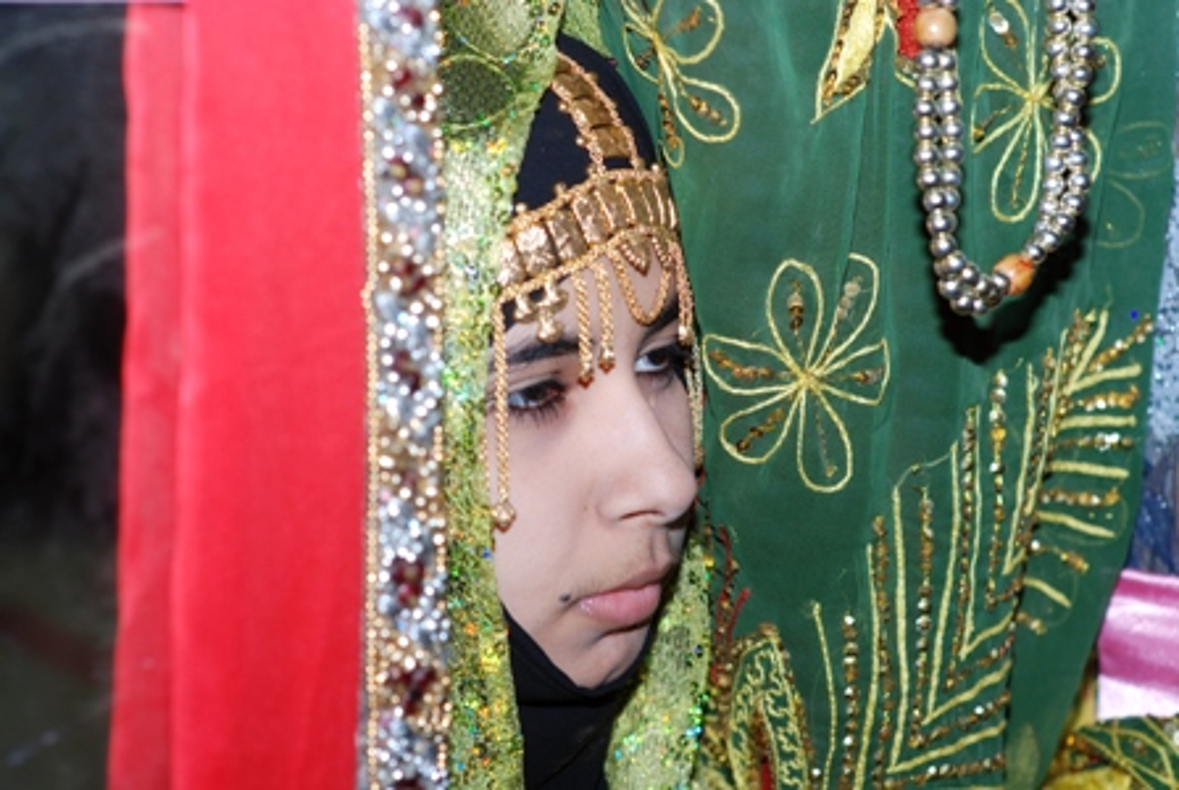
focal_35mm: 128
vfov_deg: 10.8
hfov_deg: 16.1
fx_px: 4181
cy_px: 395
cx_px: 590
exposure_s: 1/125
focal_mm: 85
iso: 100
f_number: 4
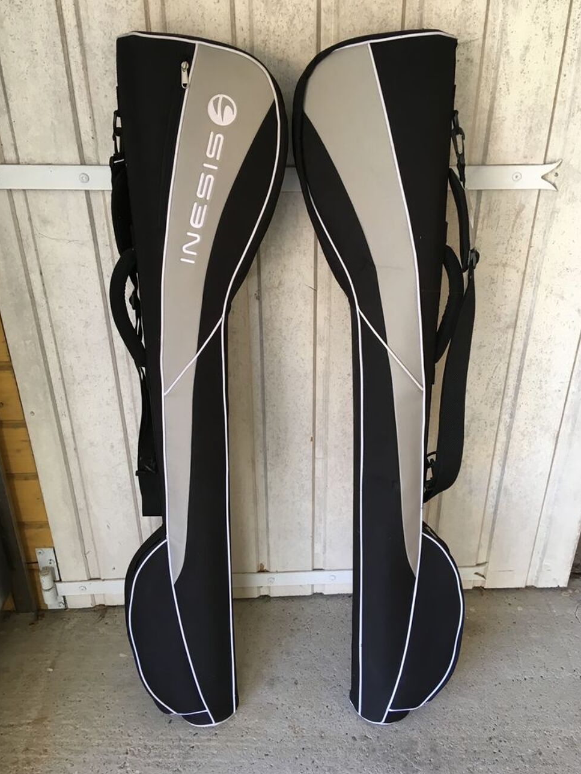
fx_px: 671
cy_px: 389
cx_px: 297
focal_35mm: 30
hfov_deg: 46.8
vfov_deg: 60.0
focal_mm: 4.15
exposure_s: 1/33
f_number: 2.2
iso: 32
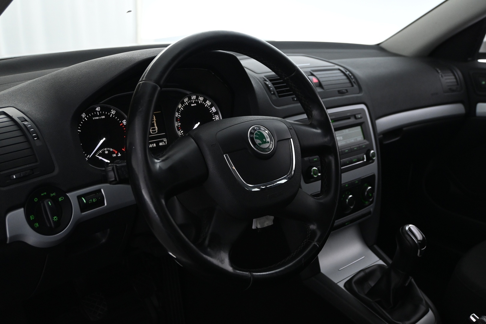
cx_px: 243
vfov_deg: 38.4
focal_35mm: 34
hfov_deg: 55.1
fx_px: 466
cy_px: 162
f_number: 4.2
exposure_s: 1/25
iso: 1600
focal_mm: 23
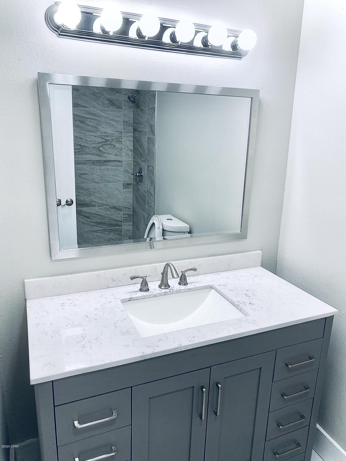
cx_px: 173
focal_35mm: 26
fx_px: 347
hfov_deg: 53.1
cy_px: 230
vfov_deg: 67.3
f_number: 1.8
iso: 50
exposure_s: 1/120
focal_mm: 4.25
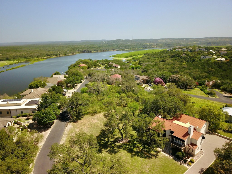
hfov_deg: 67.3
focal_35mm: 26
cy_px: 87
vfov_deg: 53.1
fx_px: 174
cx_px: 116
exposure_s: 1/100
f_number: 2.2
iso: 142
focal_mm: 4.73
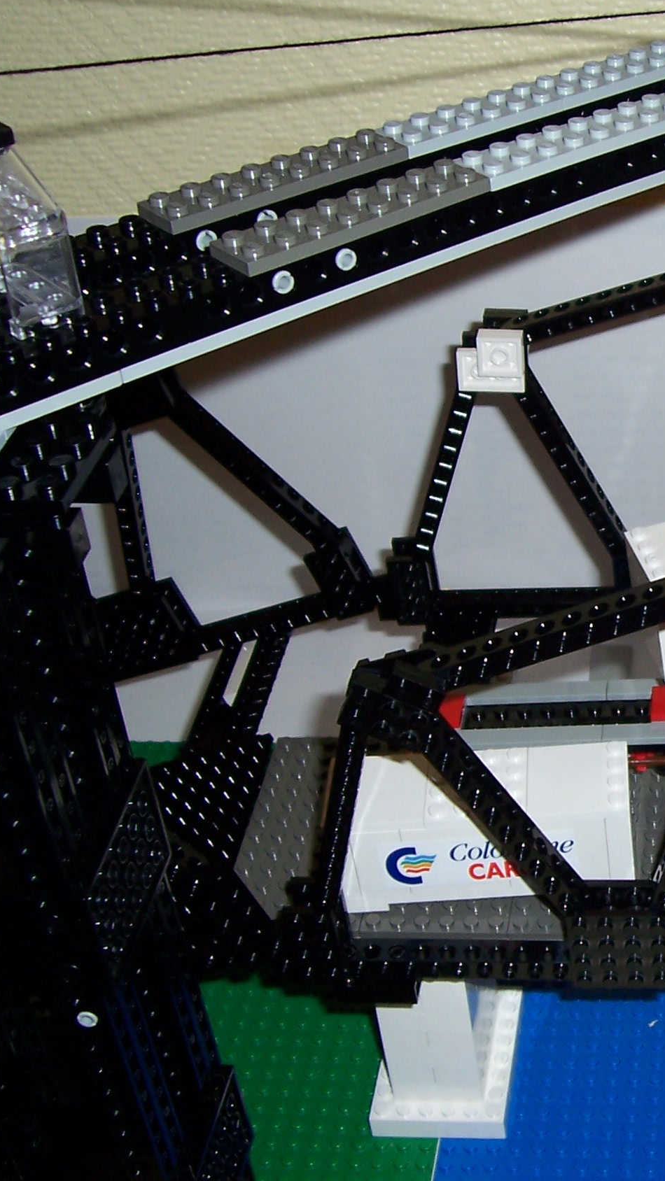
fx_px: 1692
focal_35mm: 54
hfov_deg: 20.9
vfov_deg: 38.5
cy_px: 591
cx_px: 775
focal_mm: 5.6
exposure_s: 1/60
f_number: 2.7
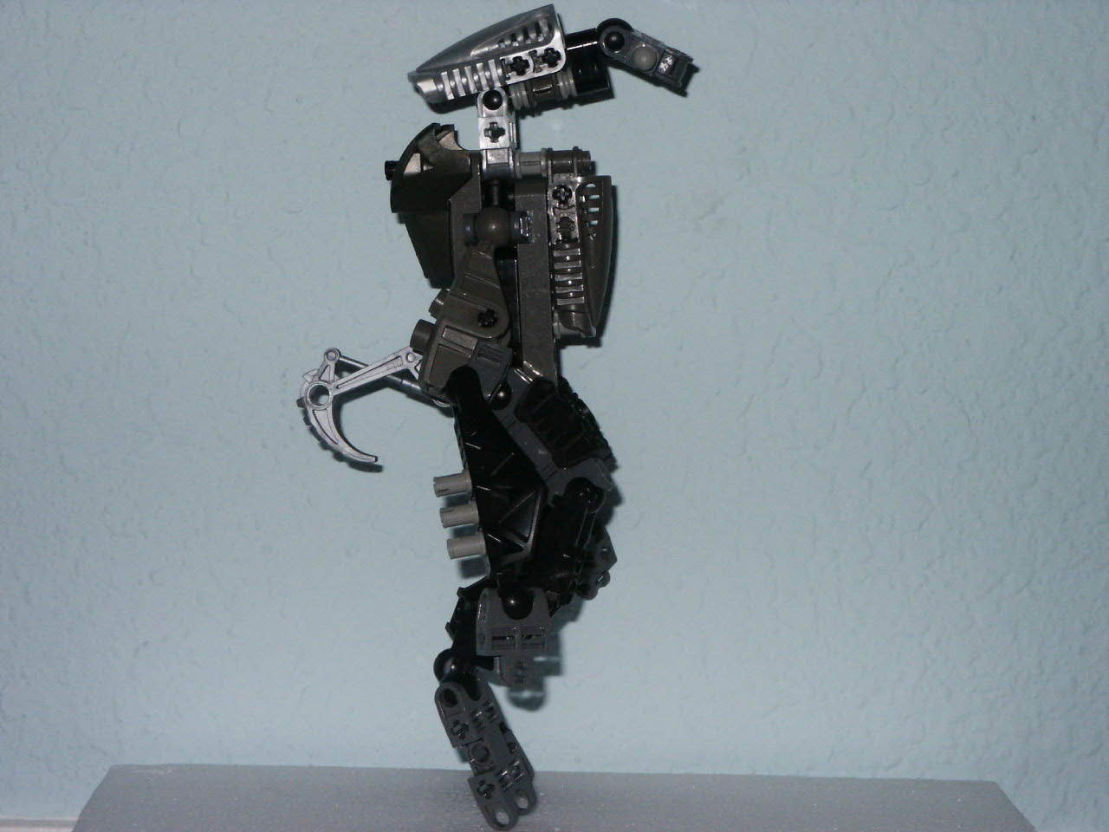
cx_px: 554
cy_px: 416
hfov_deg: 17.9
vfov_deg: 13.5
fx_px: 3524
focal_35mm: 110
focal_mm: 22.45
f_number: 8
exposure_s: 1/90
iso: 200
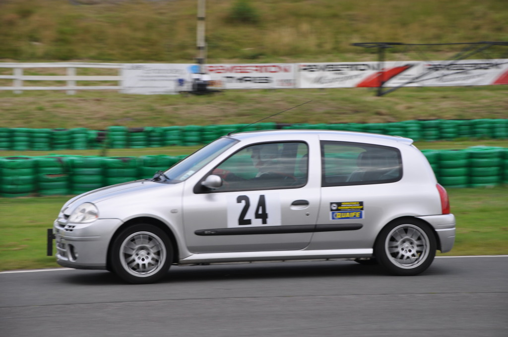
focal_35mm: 158
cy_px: 168
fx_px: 2220
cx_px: 254
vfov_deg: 8.7
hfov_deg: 13.1
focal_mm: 105
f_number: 8
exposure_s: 1/250
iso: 200
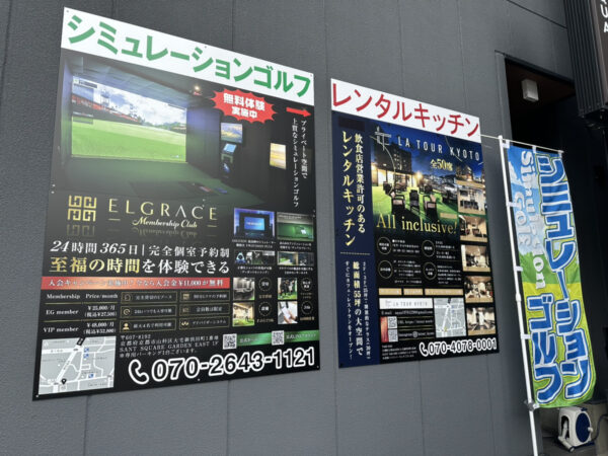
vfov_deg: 56.8
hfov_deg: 71.6
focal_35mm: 24
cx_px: 304
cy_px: 228
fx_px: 422
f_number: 1.78
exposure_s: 1/872
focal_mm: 6.86
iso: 80
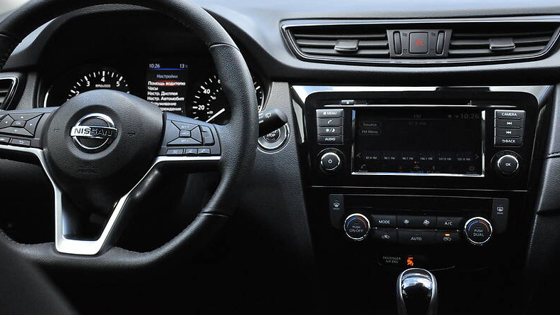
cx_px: 277
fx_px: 995
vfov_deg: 18.0
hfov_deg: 31.4
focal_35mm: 67
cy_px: 134
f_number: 4.8
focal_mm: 42
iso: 2000
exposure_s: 1/800
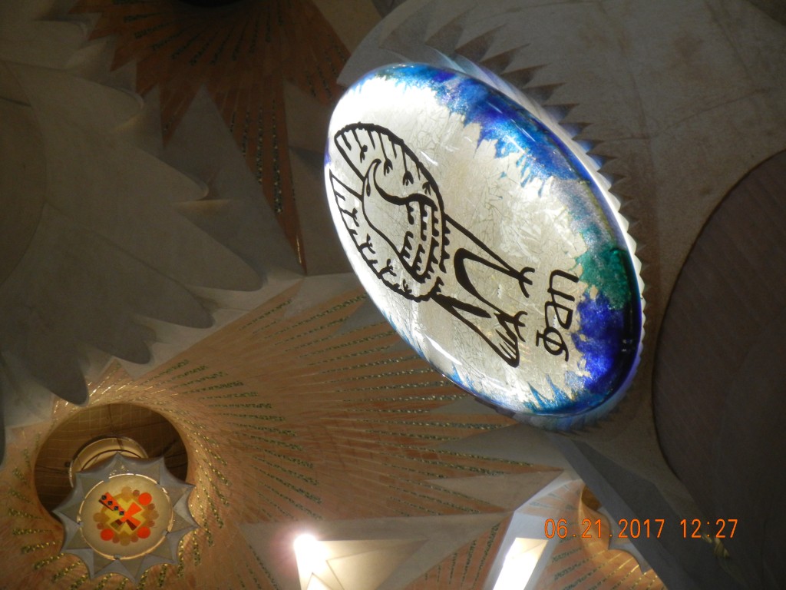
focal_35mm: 229
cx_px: 393
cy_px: 295
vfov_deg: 6.5
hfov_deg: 8.6
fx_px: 5200
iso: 400
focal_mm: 41.2
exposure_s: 1/14.1
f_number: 4.8
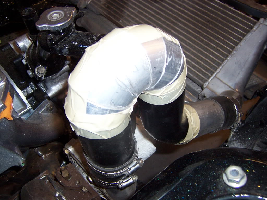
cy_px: 100
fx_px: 255
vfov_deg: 42.9
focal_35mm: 33
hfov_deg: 55.4
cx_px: 134
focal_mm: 5.5
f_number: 2.8
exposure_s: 1/60
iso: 140
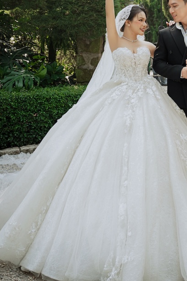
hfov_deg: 25.8
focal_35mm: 52
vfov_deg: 37.2
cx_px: 127
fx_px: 405
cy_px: 68
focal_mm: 31
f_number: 2.8
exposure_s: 1/250
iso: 100
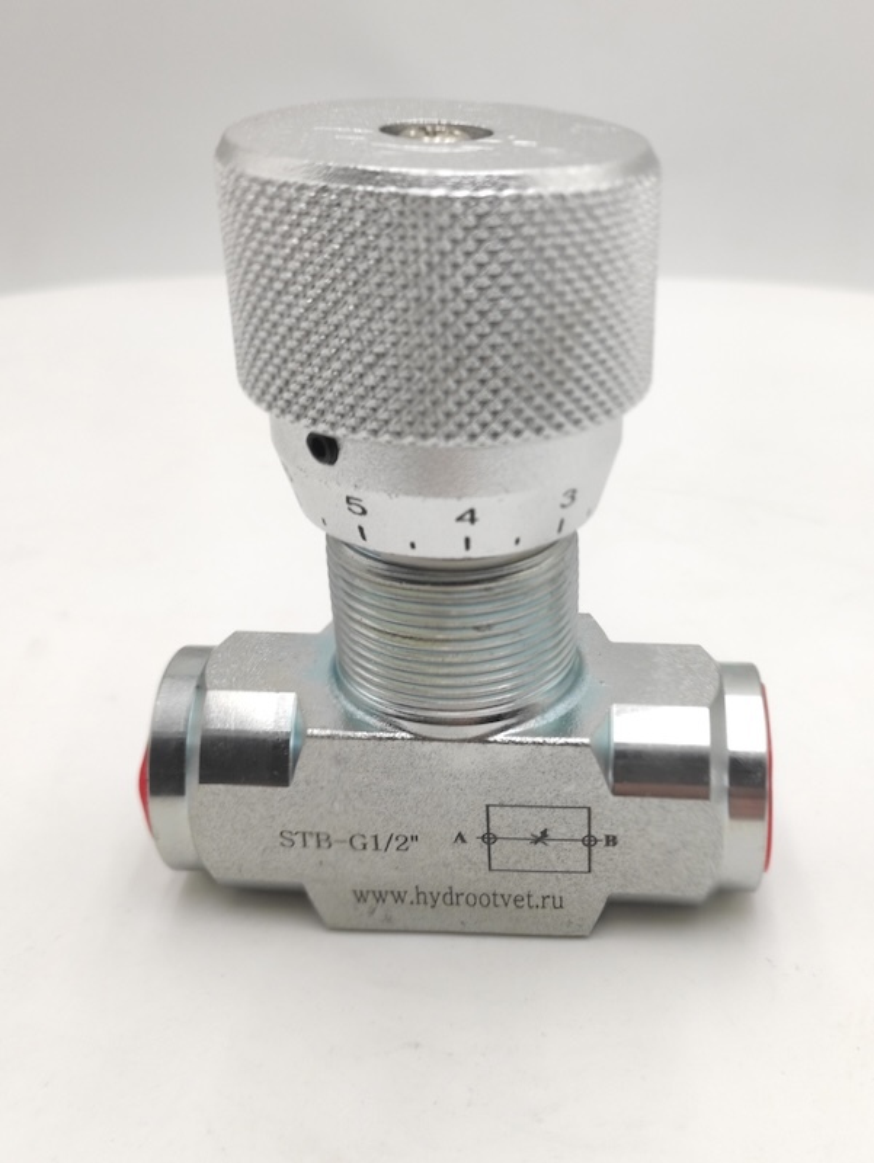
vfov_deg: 69.4
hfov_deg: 54.9
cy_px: 582
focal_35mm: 25
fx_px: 841
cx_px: 437
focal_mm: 4.74
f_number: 1.79
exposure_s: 1/254
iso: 112
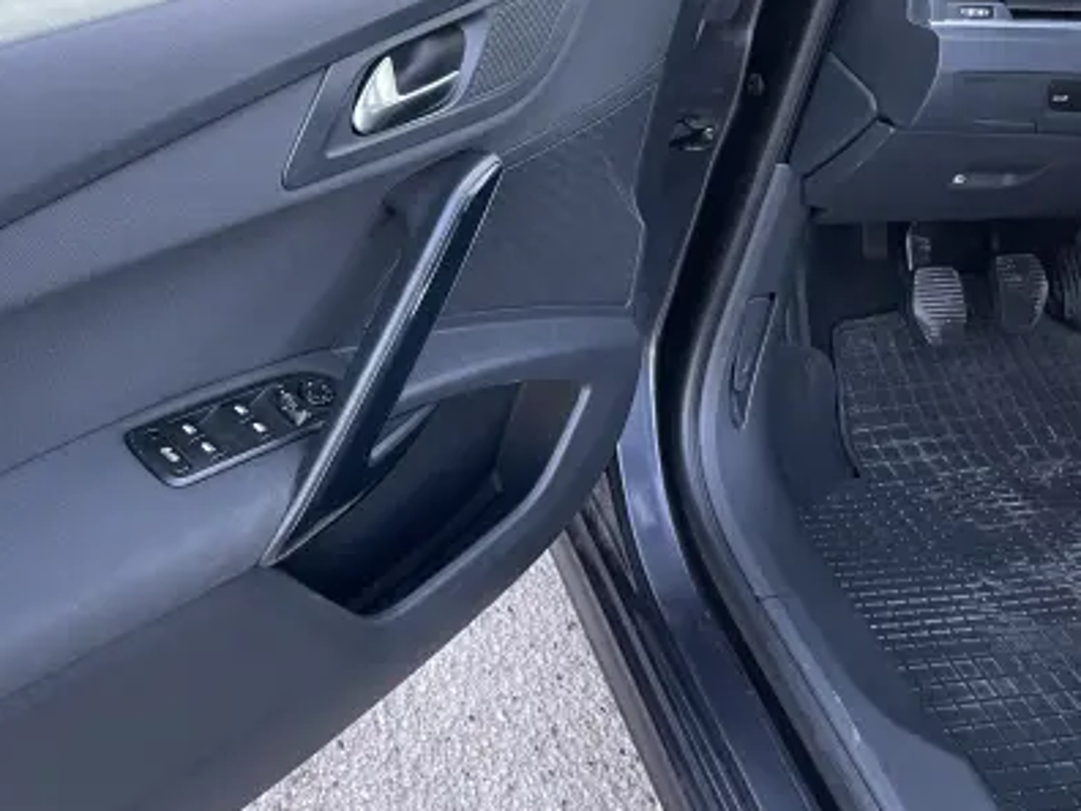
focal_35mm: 42
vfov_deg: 34.0
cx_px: 276
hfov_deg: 43.4
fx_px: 1312
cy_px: 259
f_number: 1.6
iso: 125
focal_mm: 4.2
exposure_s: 1/63
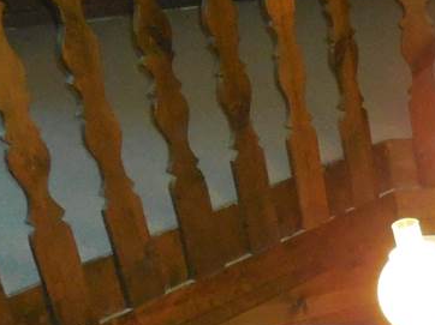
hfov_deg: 18.3
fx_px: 1155
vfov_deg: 14.4
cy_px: 562
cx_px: 701
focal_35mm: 92
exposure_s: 1/25
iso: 800
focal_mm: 4.6
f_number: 3.5
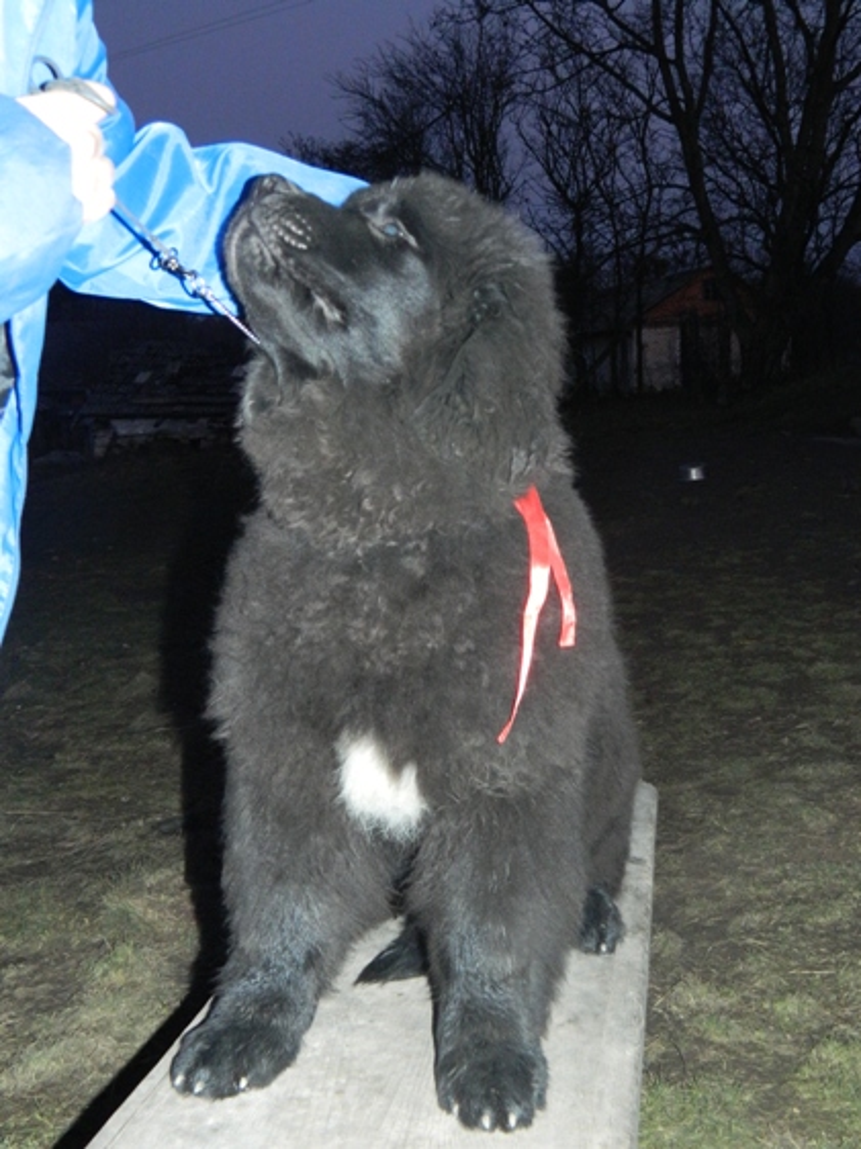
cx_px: 430
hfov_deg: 35.1
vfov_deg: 45.8
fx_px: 1361
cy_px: 574
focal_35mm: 41
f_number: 3.5
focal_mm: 7.3
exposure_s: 1/40
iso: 400
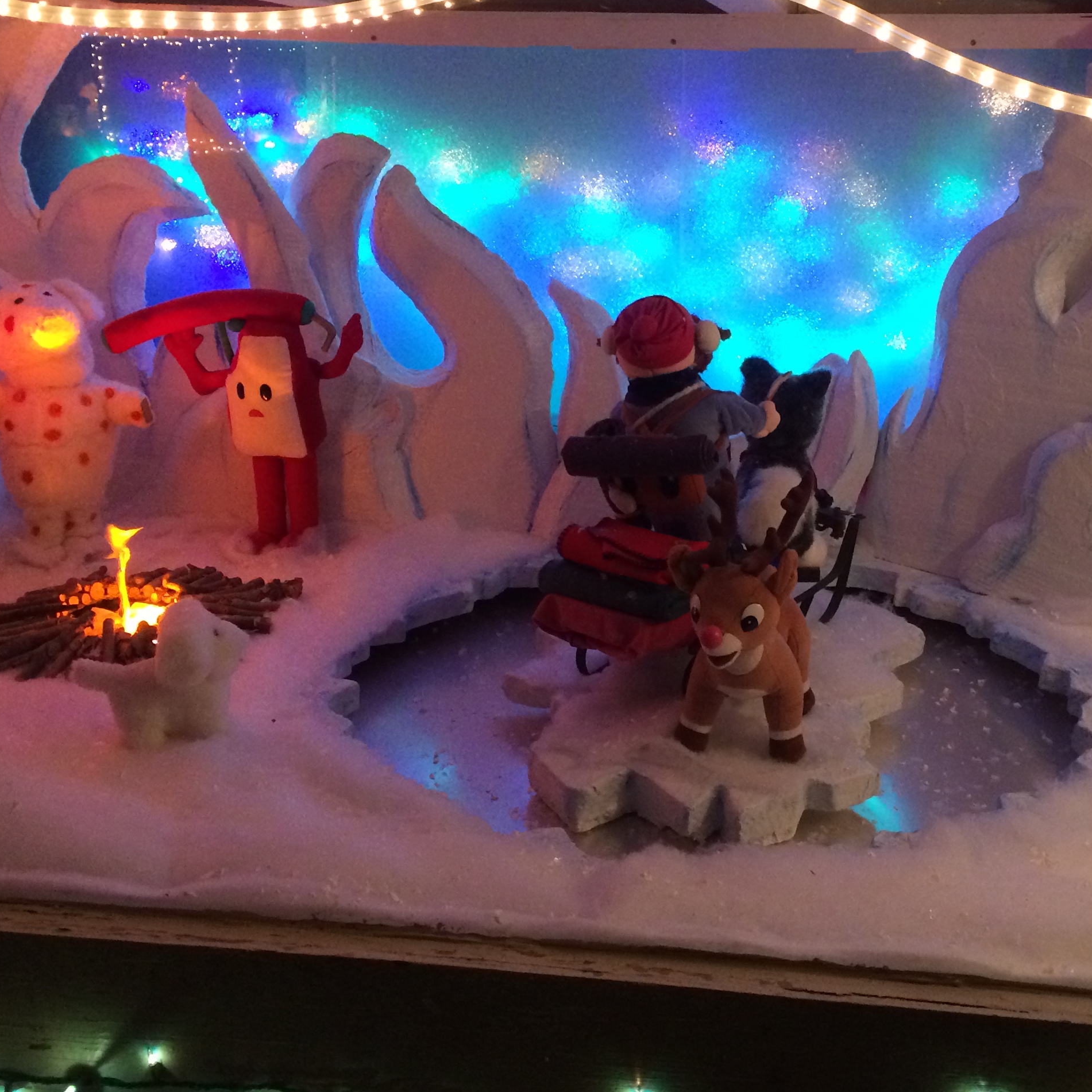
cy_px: 488
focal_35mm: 44
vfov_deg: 38.3
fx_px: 1570
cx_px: 675
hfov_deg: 38.1
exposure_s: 1/30
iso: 250
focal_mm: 4.15
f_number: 2.2
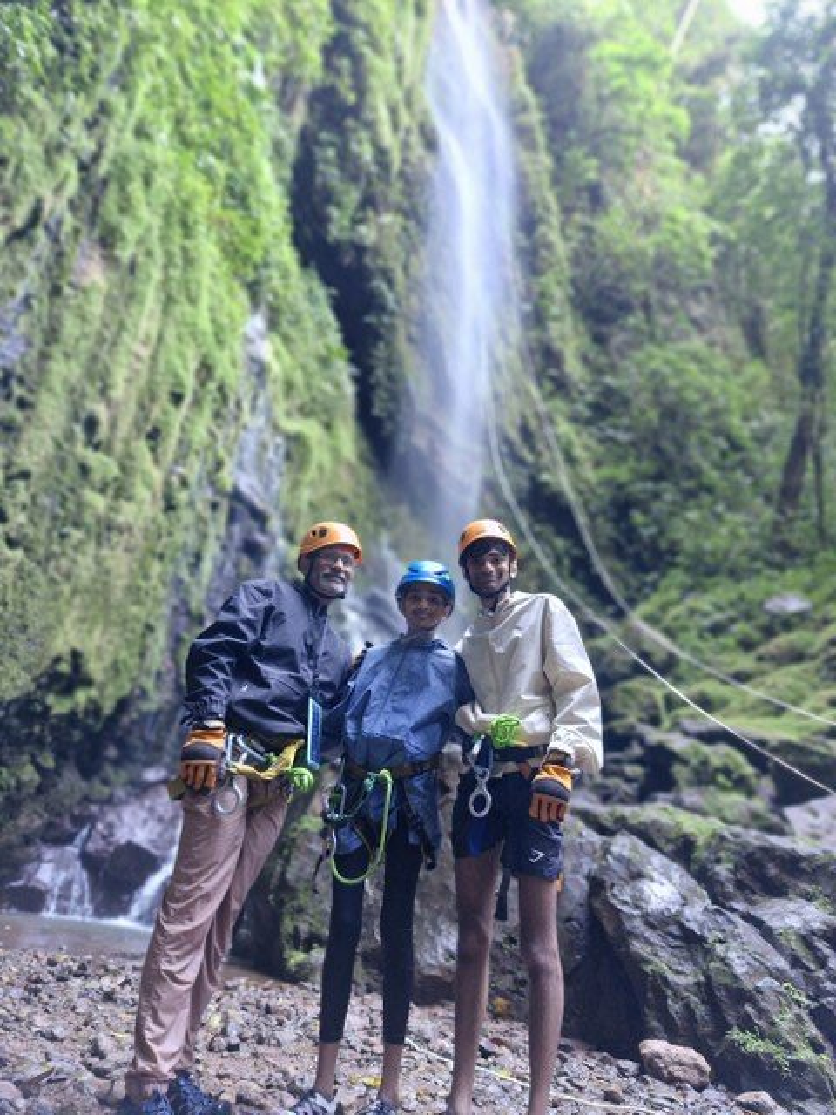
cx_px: 418
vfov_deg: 73.9
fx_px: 741
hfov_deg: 58.9
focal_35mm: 23
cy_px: 558
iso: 640
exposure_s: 1/60
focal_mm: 5.54
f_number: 1.8
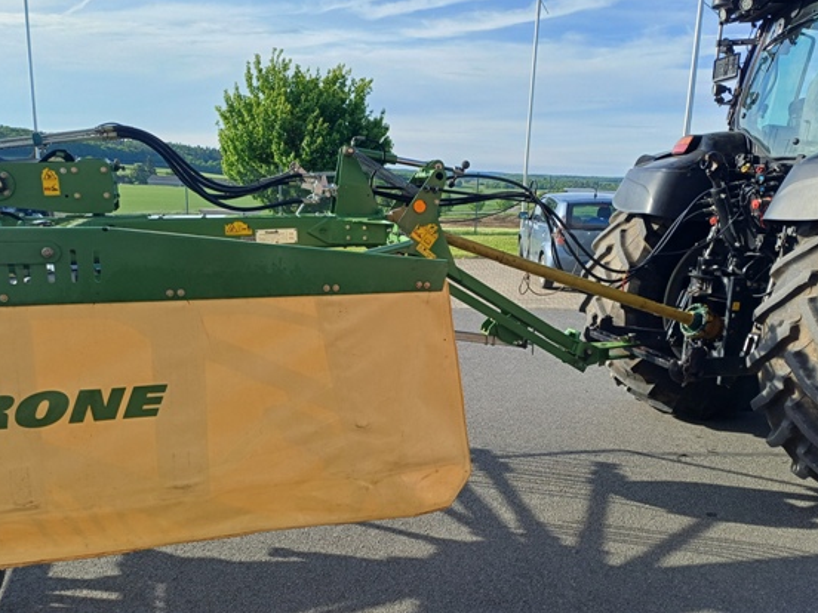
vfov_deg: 48.2
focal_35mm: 29
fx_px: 685
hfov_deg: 61.7
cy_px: 330
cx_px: 419
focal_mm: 4.65
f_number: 1.8
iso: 50
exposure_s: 1/708
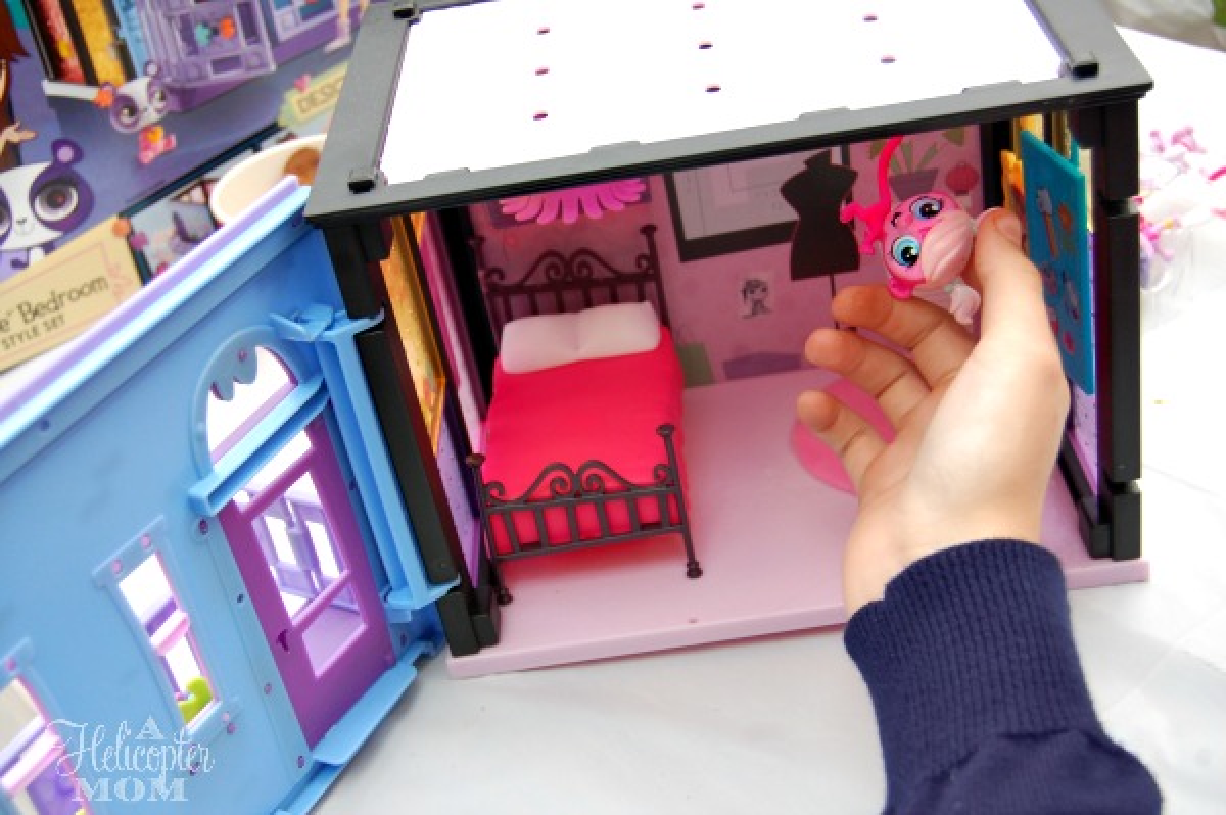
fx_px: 1735
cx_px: 613
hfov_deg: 38.9
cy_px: 408
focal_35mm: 51
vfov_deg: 26.4
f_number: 4.5
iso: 400
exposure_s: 1/30
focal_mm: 34
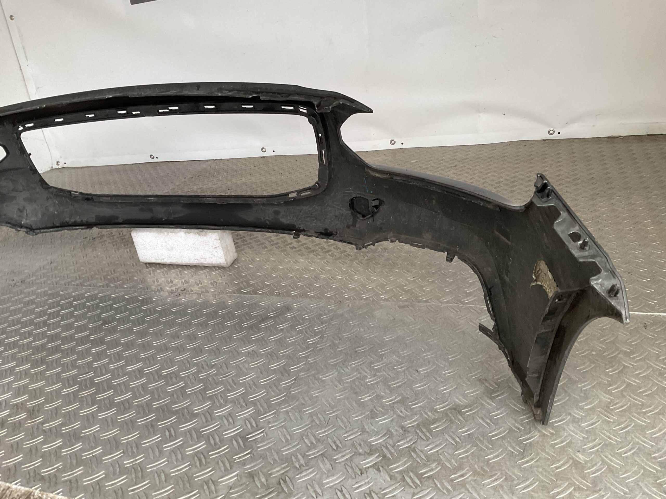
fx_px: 558
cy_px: 250
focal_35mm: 29
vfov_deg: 48.2
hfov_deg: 61.7
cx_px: 333
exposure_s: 1/50
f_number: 1.8
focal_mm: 3
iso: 64
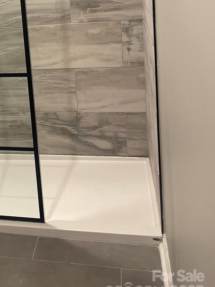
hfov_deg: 27.8
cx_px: 12
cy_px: 32
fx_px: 414
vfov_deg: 36.0
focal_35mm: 50
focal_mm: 5.1
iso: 160
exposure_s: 1/60
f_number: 1.6
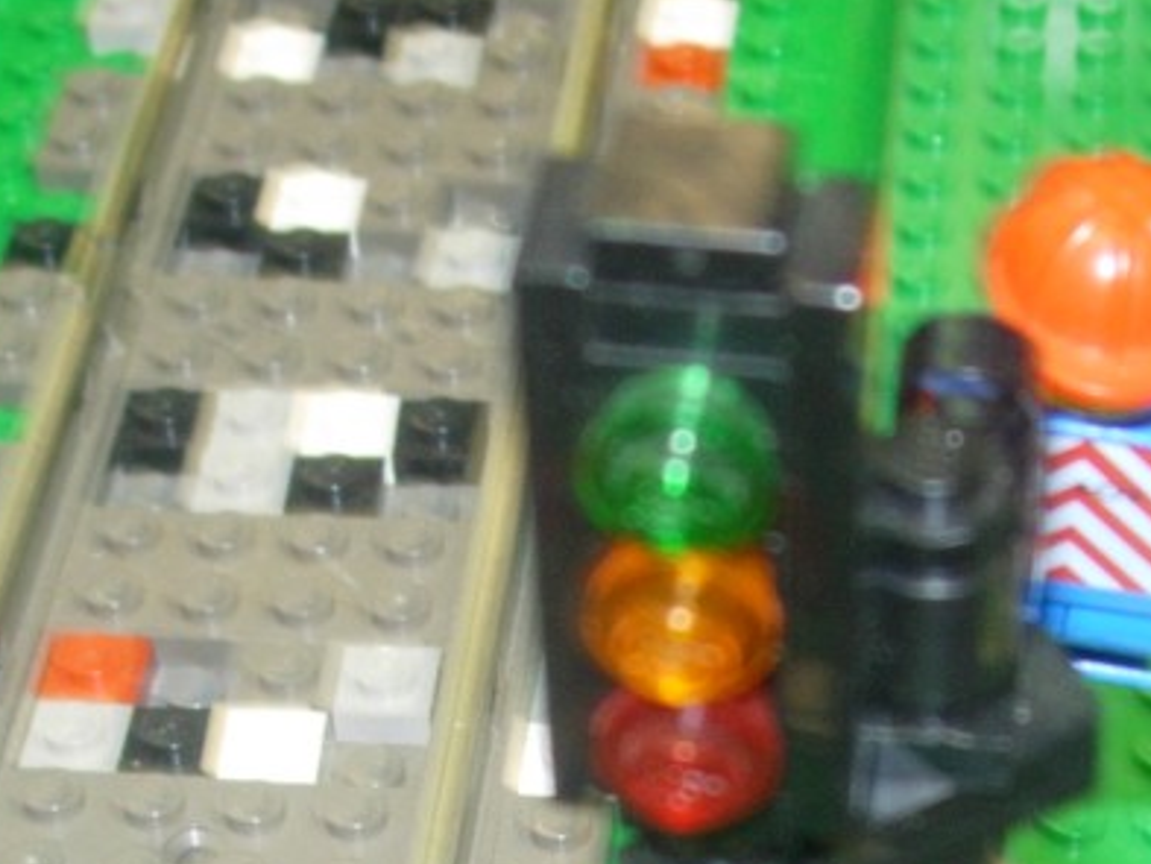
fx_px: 3858
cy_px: 1051
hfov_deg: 16.9
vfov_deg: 12.5
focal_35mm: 116
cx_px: 823
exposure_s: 1/13
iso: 79
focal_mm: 7.8
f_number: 2.8
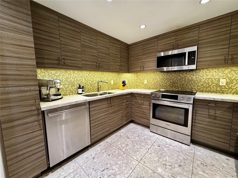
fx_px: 96
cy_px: 89
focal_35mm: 14
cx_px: 119
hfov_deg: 102.1
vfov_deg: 85.7
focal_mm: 2.22
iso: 320
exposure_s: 1/60
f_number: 2.2
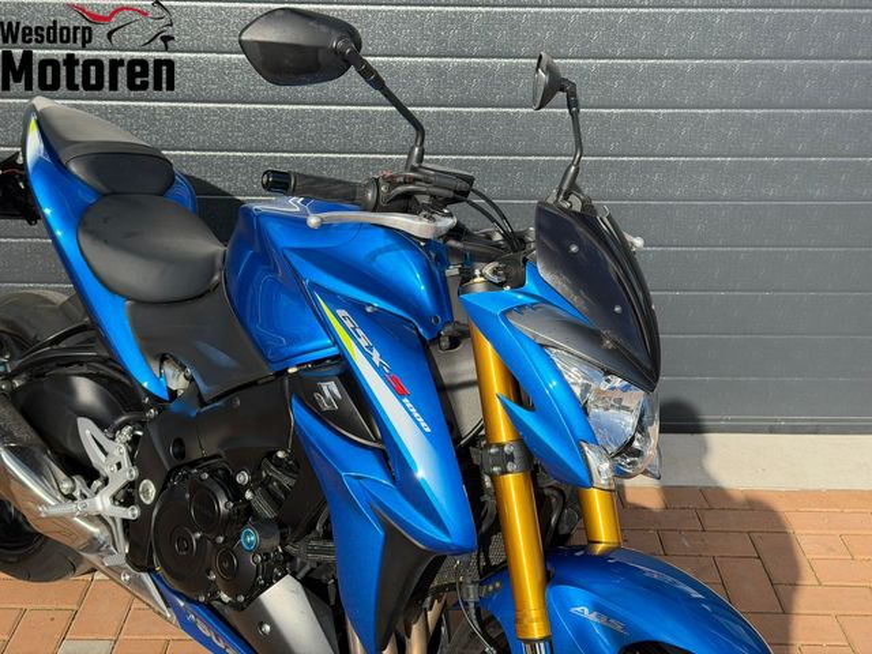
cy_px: 327
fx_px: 1209
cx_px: 436
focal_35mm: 48
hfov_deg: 39.7
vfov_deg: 30.3
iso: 100
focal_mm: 6.76
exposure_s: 1/4329
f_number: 1.78
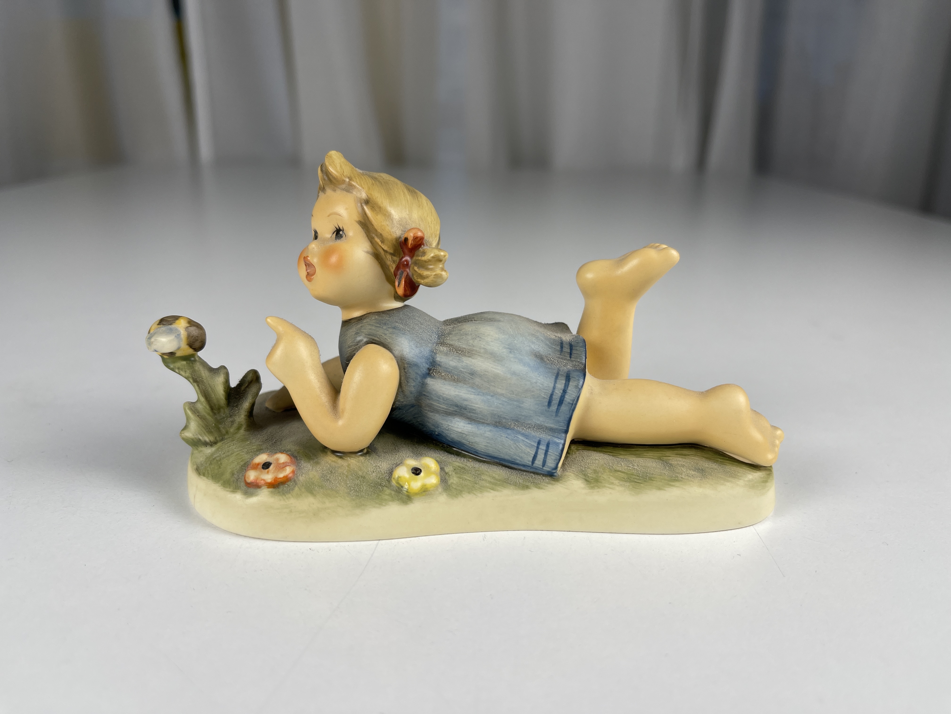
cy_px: 357
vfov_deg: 54.9
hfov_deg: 69.4
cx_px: 476
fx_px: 687
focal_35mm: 25
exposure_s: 1/184
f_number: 1.6
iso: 32
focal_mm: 5.1
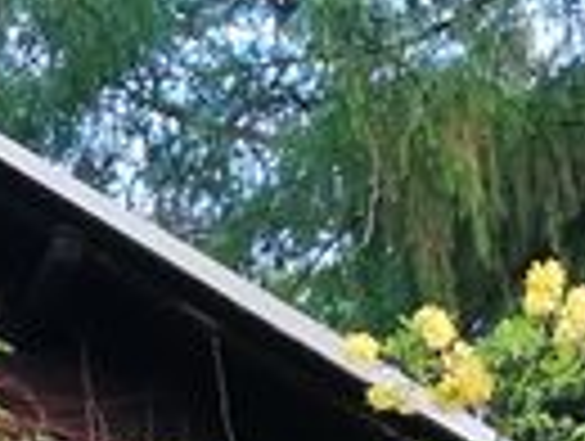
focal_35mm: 226
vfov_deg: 6.5
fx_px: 3826
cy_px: 720
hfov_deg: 8.4
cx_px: -513
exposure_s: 1/50
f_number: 2.2
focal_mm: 3.81
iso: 125
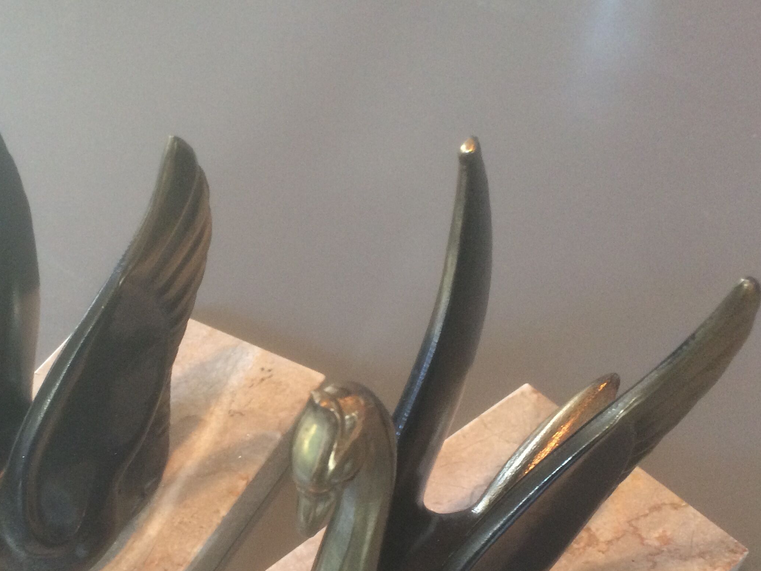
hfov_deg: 41.0
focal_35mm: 46
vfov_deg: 30.9
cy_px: 441
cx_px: 288
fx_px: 1011
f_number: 2.2
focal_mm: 4.15
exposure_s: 1/33
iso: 160
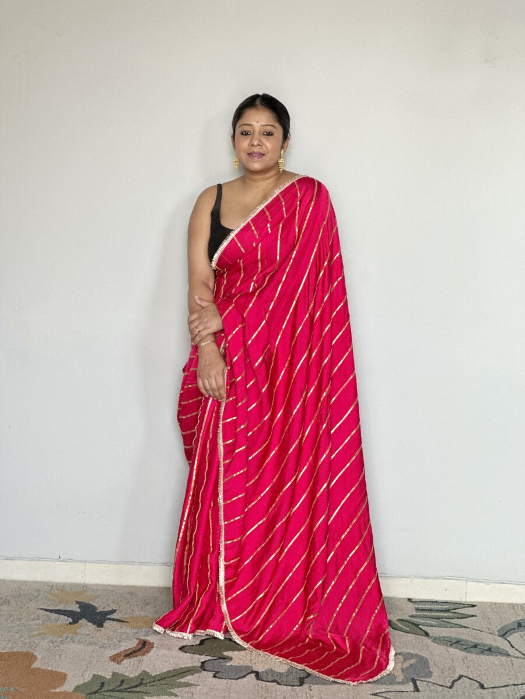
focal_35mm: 77
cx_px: 262
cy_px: 350
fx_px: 1557
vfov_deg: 25.3
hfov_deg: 19.1
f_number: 2.8
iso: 200
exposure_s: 1/121
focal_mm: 9
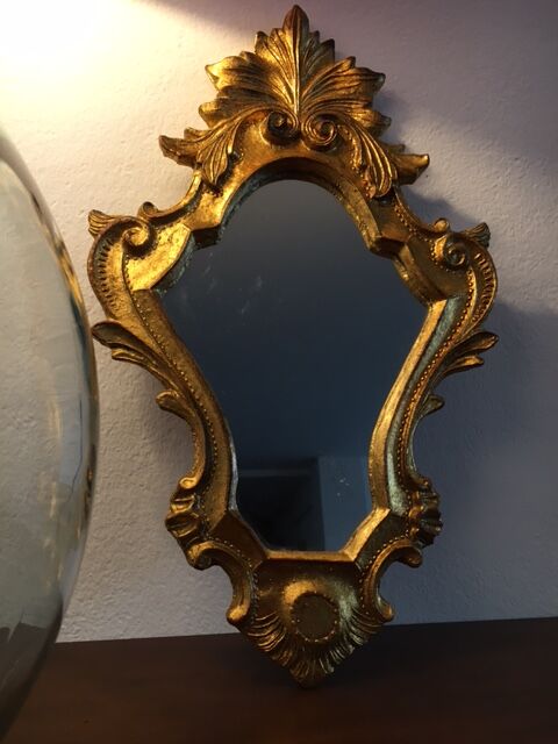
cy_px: 372
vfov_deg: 61.7
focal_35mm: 29
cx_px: 279
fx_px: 623
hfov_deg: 48.2
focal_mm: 4.15
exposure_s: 1/33
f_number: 2.2
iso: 80
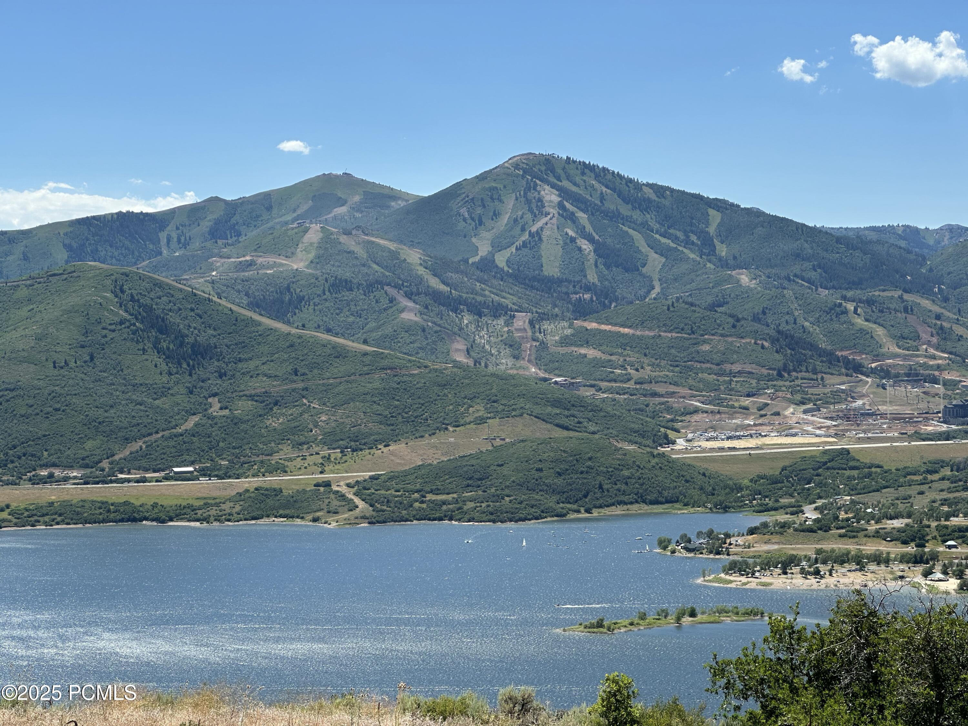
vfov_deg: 19.1
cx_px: 484
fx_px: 2153
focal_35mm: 77
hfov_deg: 25.3
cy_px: 363
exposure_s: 1/889
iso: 32
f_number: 2.8
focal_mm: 9
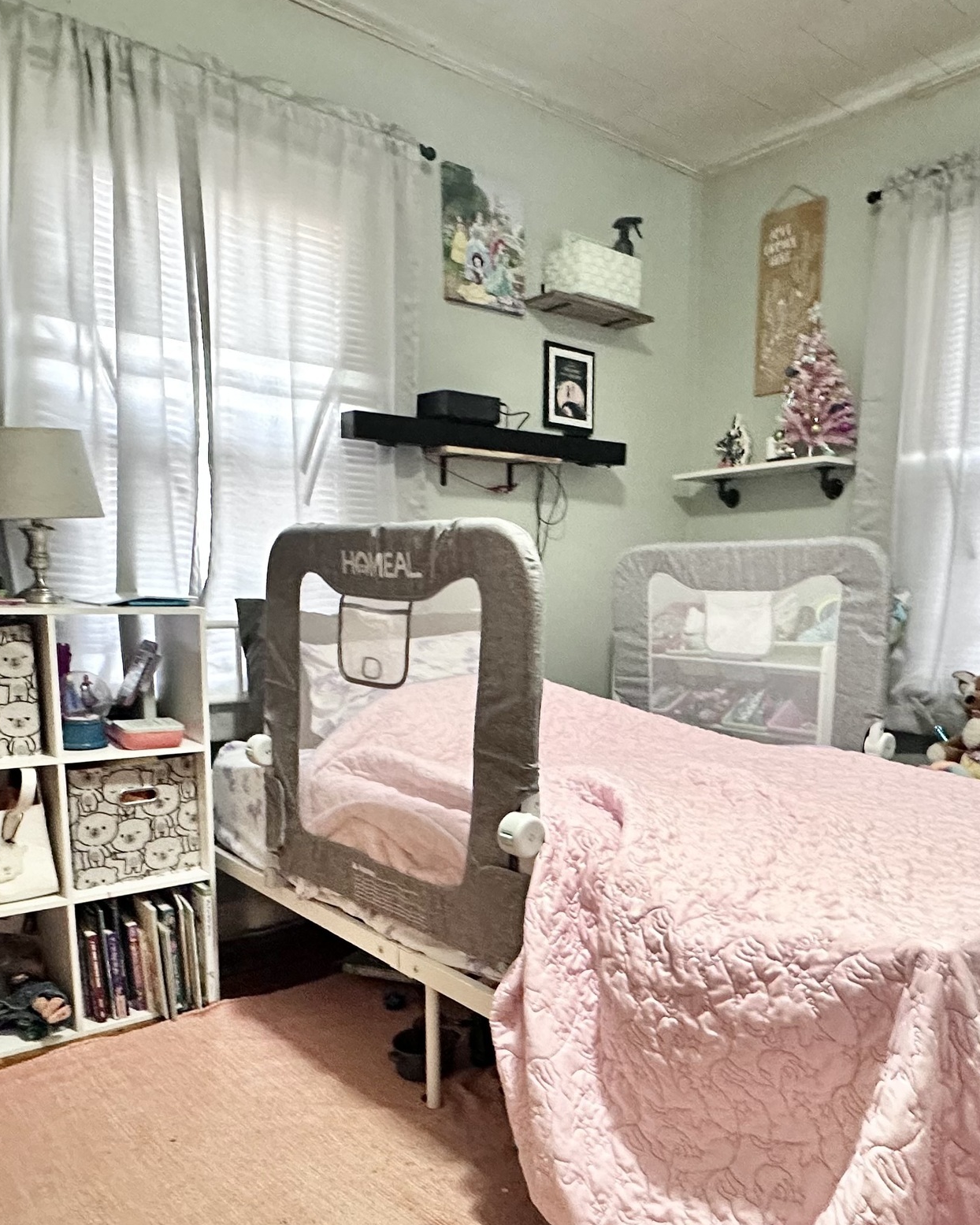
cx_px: 549
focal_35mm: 27
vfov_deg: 63.2
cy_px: 766
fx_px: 979
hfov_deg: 53.0
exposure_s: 1/40
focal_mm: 2.22
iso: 800
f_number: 2.2
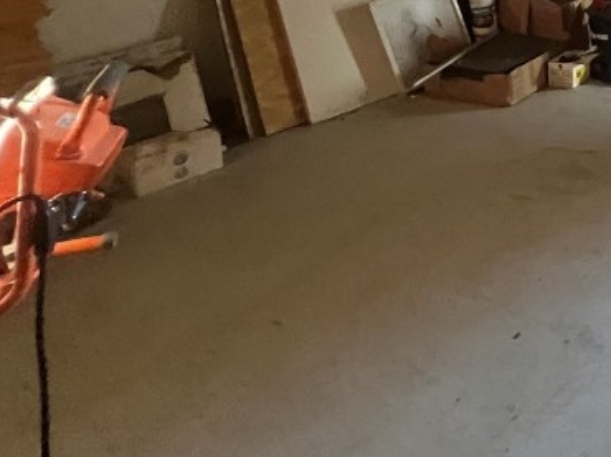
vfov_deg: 30.7
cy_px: -144
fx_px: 635
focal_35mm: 36
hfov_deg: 35.3
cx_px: 793
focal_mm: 1.57
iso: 1000
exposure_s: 1/40
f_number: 1.8
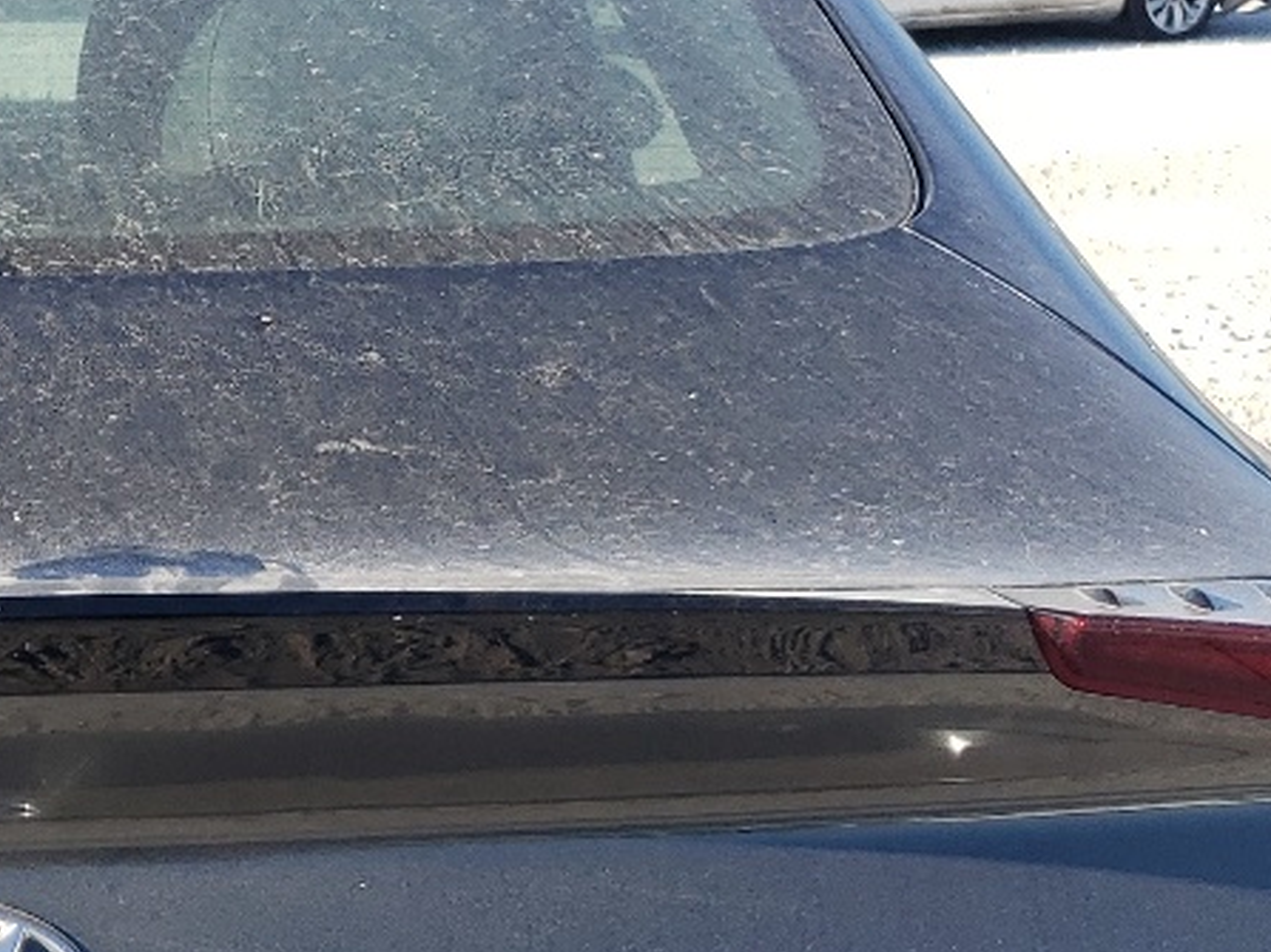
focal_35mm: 93
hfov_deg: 20.4
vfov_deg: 15.5
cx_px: 3
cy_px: 1003
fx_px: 3414
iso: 50
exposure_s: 1/1429
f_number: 1.5
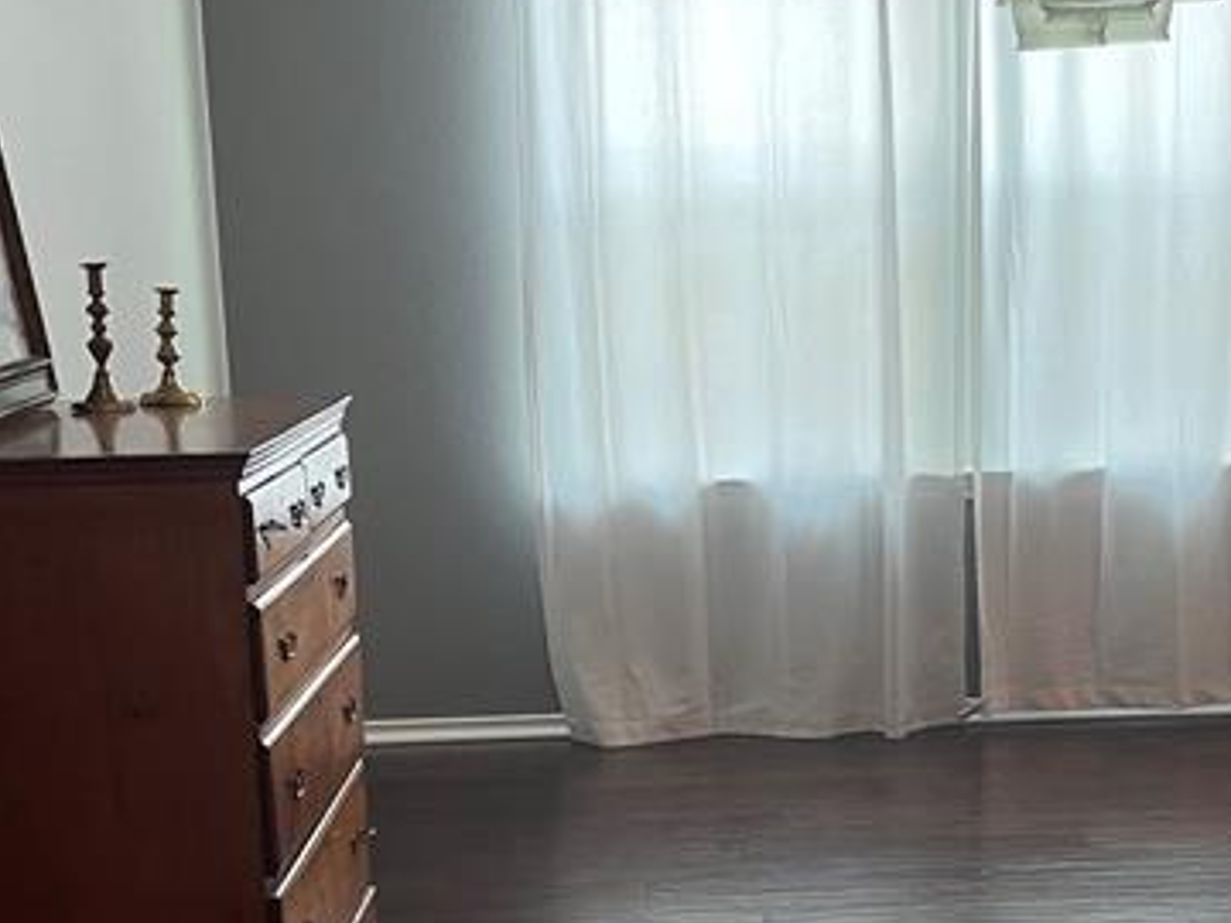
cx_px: 817
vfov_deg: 19.8
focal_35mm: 74
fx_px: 2632
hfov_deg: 26.2
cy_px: 608
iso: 100
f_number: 1.5
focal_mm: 5.7
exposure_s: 1/60
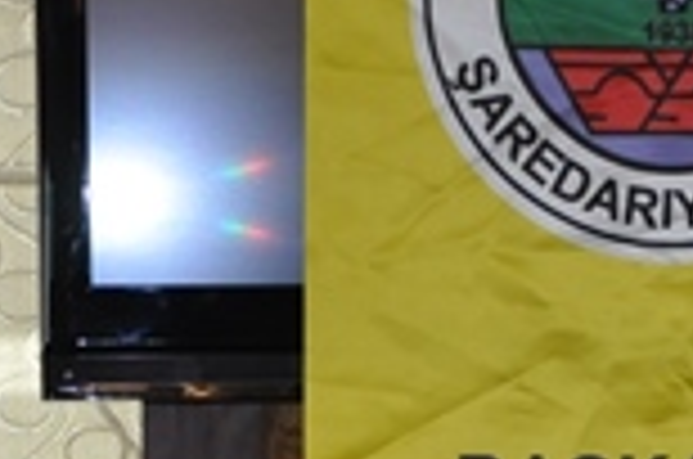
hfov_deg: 7.5
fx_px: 5237
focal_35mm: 273
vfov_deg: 5.0
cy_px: 497
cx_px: 1017
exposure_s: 1/80
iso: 800
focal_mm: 35
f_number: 4.5
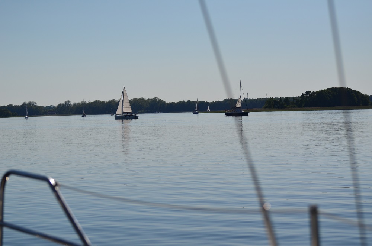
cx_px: 186
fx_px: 1160
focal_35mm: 112
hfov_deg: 18.2
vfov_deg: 12.1
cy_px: 123
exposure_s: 1/8000
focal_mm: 75
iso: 220
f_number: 4.5
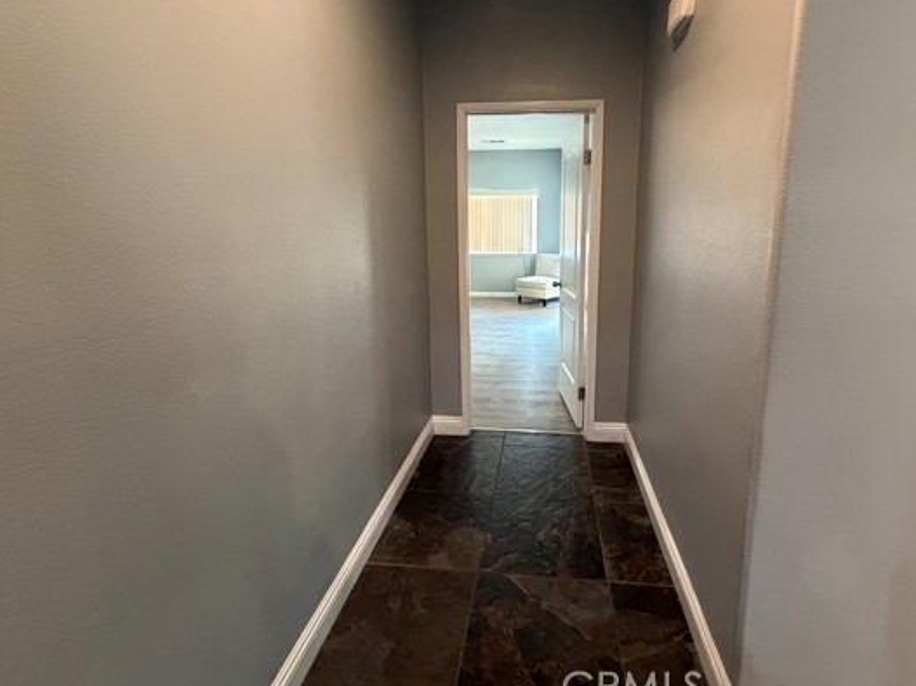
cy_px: 295
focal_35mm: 17
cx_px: 504
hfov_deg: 90.7
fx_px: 450
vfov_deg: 74.3
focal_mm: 2.22
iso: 800
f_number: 2.2
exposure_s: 1/60
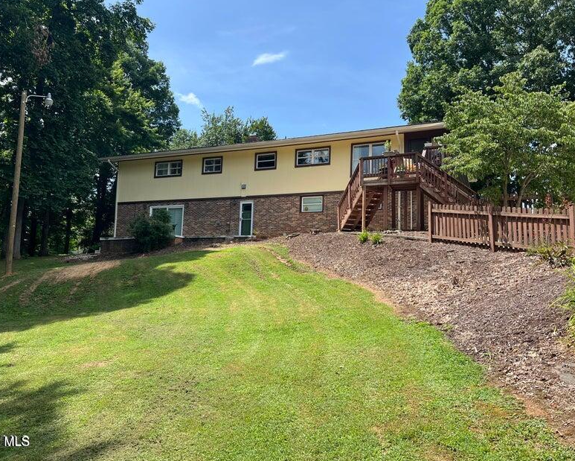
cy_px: 224
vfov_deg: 51.6
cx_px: 288
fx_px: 477
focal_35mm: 28
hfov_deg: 62.2
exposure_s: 1/2299
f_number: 1.5
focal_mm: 5.7
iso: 50
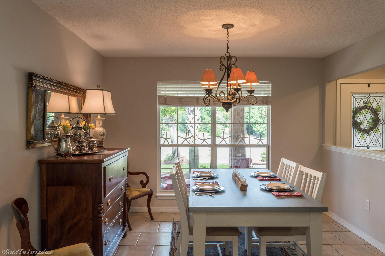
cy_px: 128
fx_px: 289
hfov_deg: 67.4
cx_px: 192
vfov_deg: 47.9
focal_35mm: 27
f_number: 5.6
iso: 250
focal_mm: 18
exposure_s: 1/30
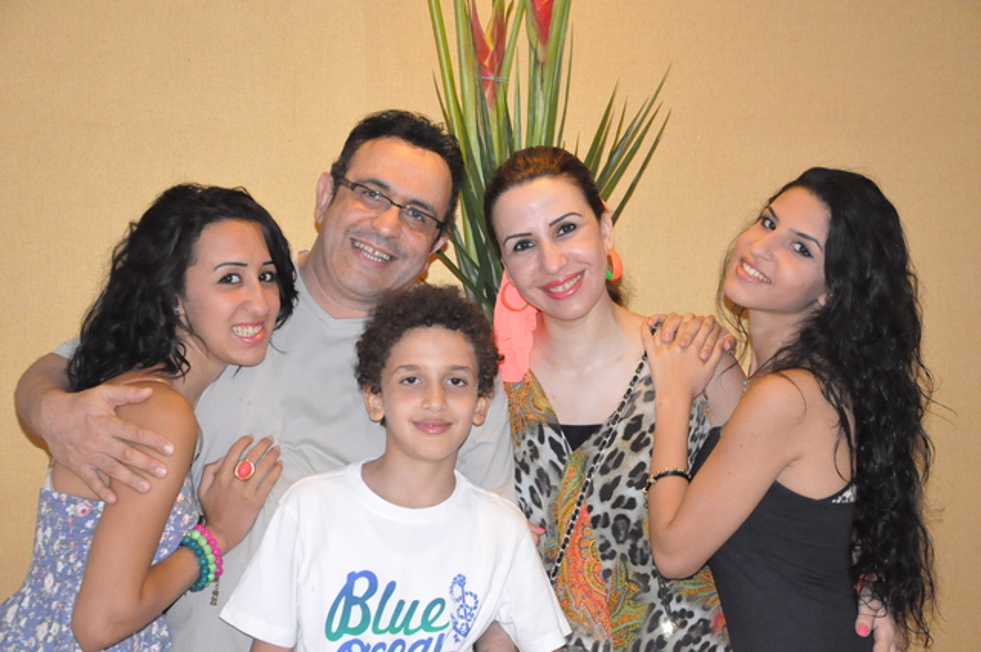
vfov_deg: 18.1
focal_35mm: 75
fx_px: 2041
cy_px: 326
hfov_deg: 27.0
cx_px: 490
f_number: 7.1
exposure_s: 1/60
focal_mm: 50
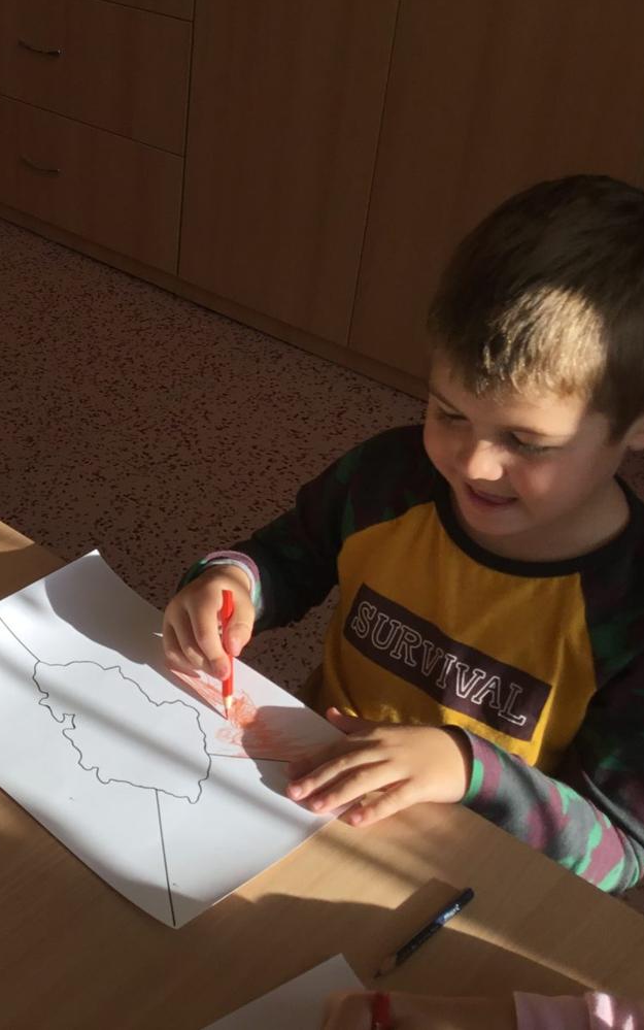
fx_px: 1235
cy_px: 513
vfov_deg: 45.3
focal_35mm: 44
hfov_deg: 27.7
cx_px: 13
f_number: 2.4
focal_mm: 3.3
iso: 25
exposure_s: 1/234
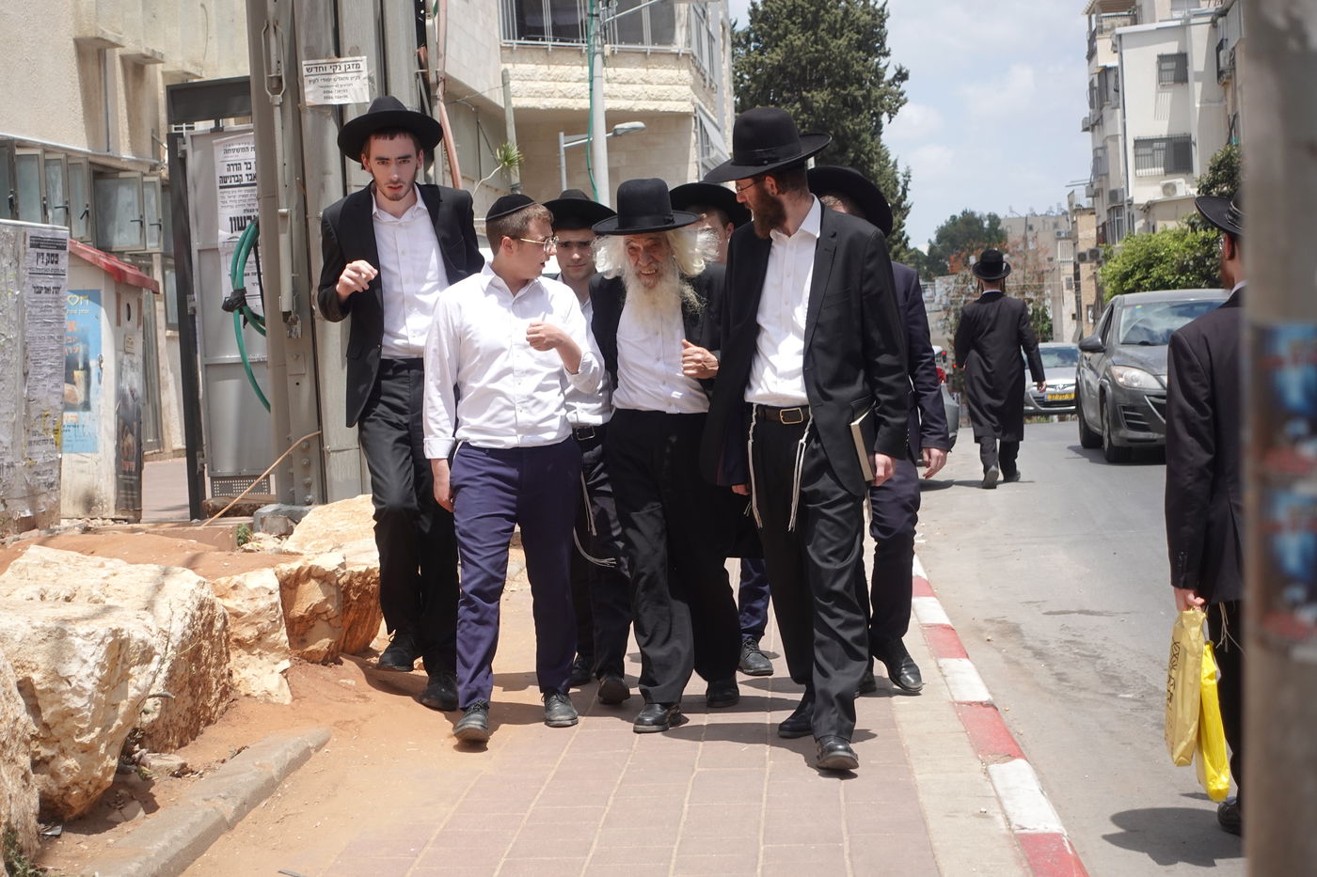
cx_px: 658
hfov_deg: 28.8
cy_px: 438
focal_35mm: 70
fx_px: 2560
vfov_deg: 19.5
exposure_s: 1/200
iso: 200
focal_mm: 25.7
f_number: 4
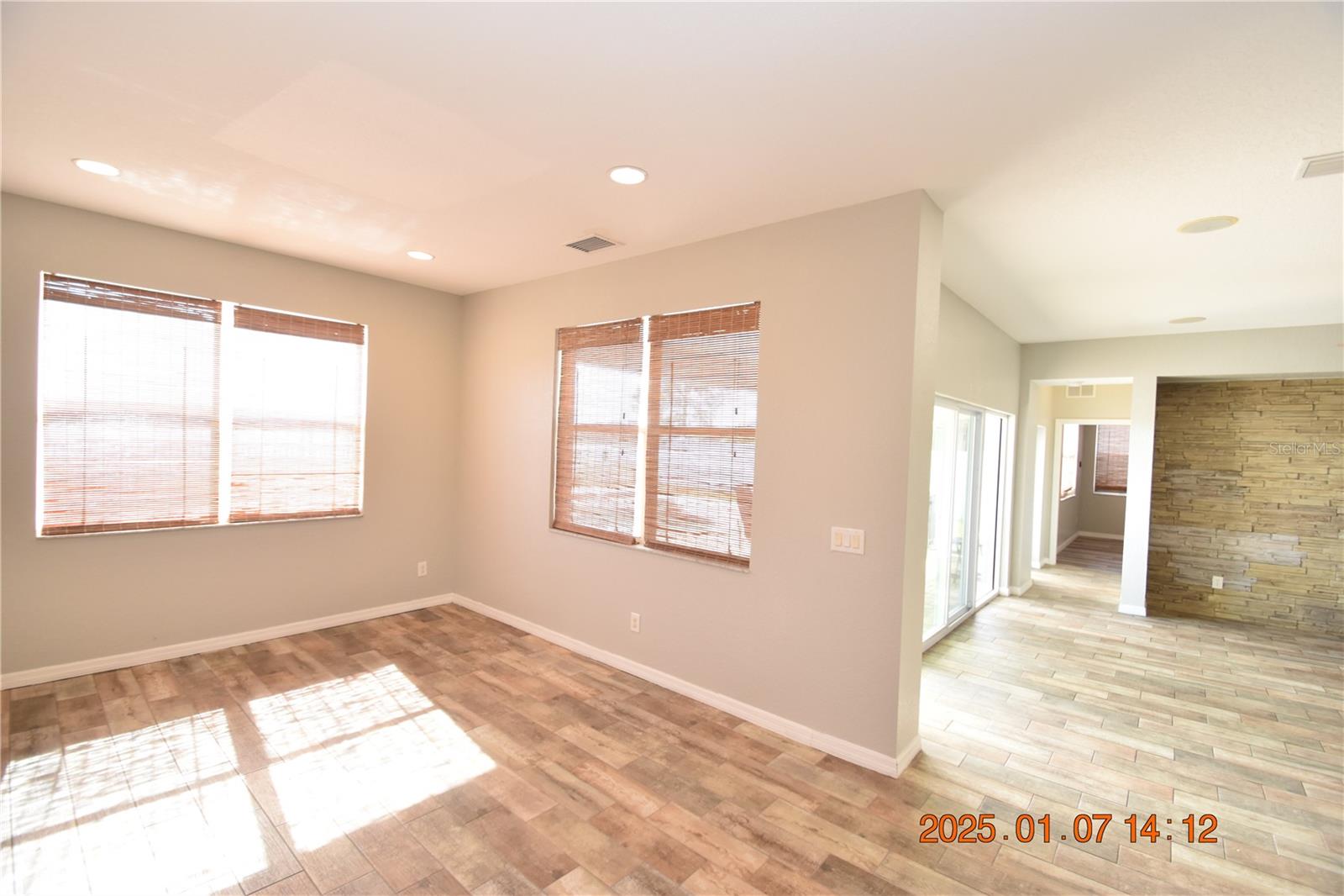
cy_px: 448
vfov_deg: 77.3
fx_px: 560
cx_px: 672
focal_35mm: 15
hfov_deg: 100.4
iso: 800
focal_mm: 10
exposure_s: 1/100
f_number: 5
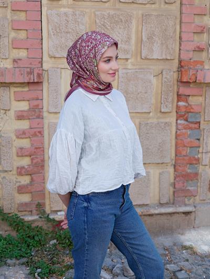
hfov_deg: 26.6
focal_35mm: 55
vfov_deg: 34.9
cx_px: 105
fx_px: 445
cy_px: 140
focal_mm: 70
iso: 320
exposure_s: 1/500
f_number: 5.6
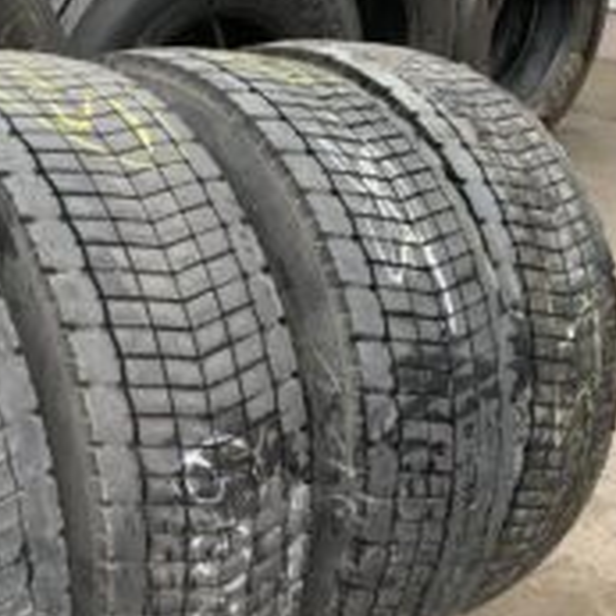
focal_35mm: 57
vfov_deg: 29.4
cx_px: 139
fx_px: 1148
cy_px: 490
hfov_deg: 29.5
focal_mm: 4.25
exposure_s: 1/106
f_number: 1.8
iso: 100
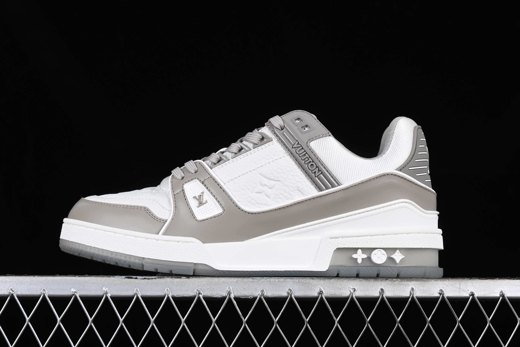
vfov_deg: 18.2
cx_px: 260
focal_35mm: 75
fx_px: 1083
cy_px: 174
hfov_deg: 27.0
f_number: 8
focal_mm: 50
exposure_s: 1/80
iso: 160
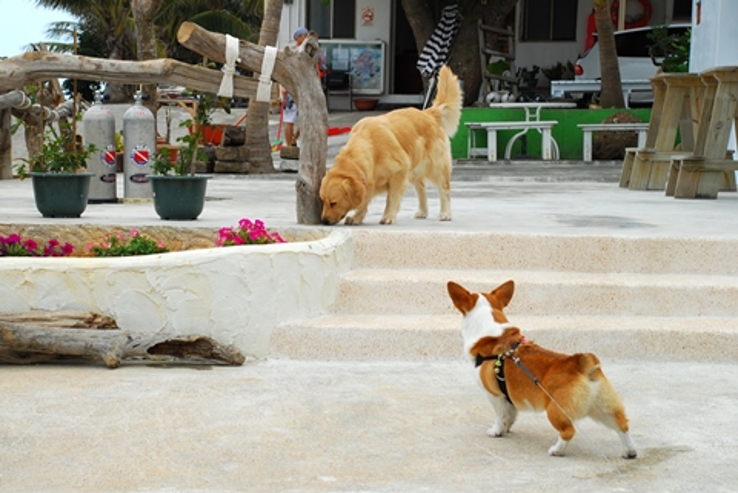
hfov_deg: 26.0
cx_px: 369
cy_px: 246
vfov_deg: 17.5
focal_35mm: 78
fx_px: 1600
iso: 200
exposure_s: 1/160
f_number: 9
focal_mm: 52
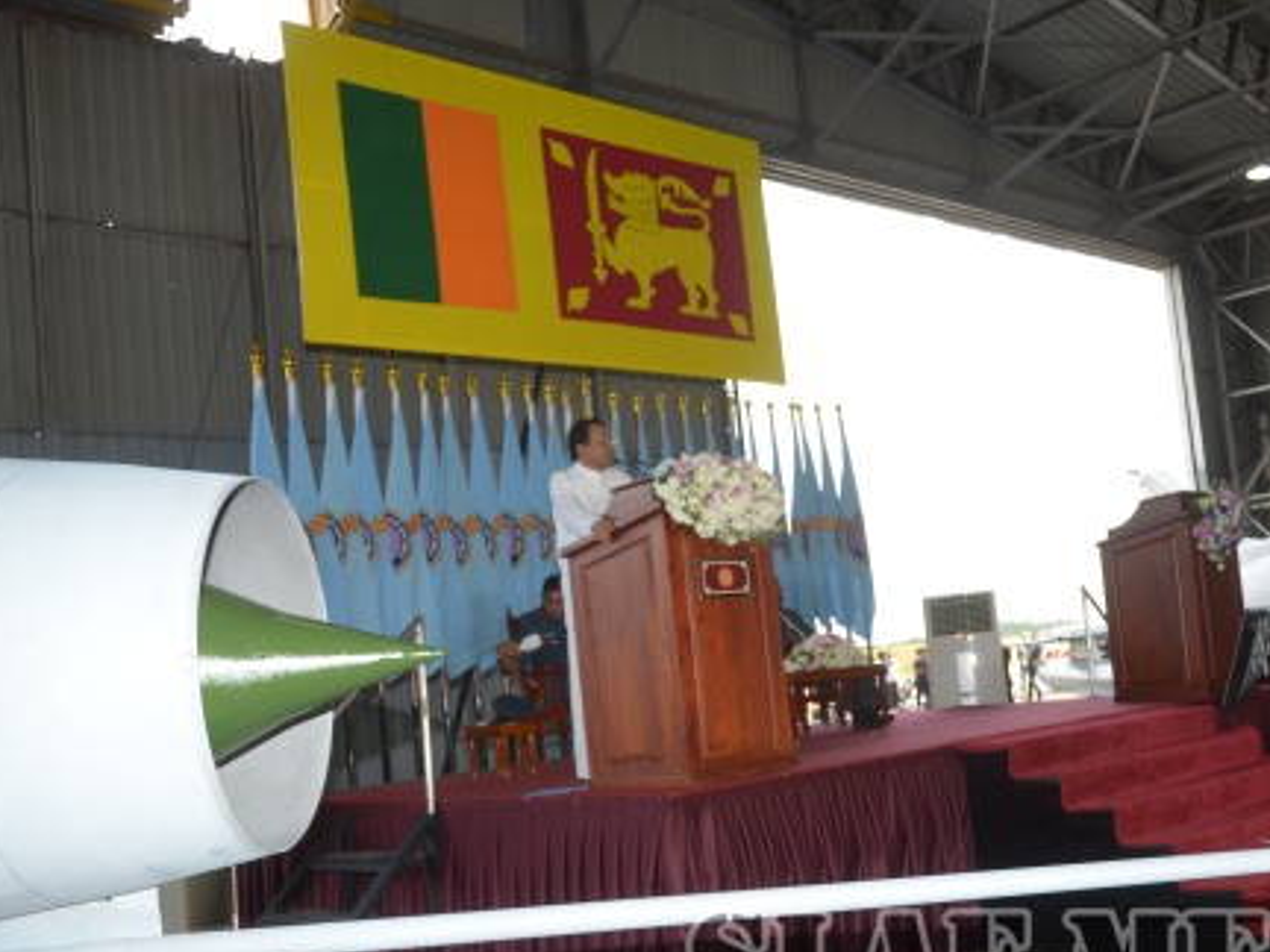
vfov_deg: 35.9
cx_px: 767
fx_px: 1468
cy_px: 557
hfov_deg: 46.5
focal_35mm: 40
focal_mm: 20
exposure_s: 1/200
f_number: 4
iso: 250
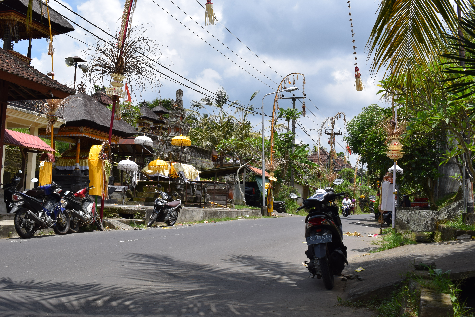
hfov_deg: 47.9
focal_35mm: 40
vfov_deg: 33.0
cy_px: 158
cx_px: 238
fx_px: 534
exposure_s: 1/400
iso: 200
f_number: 10
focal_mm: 27
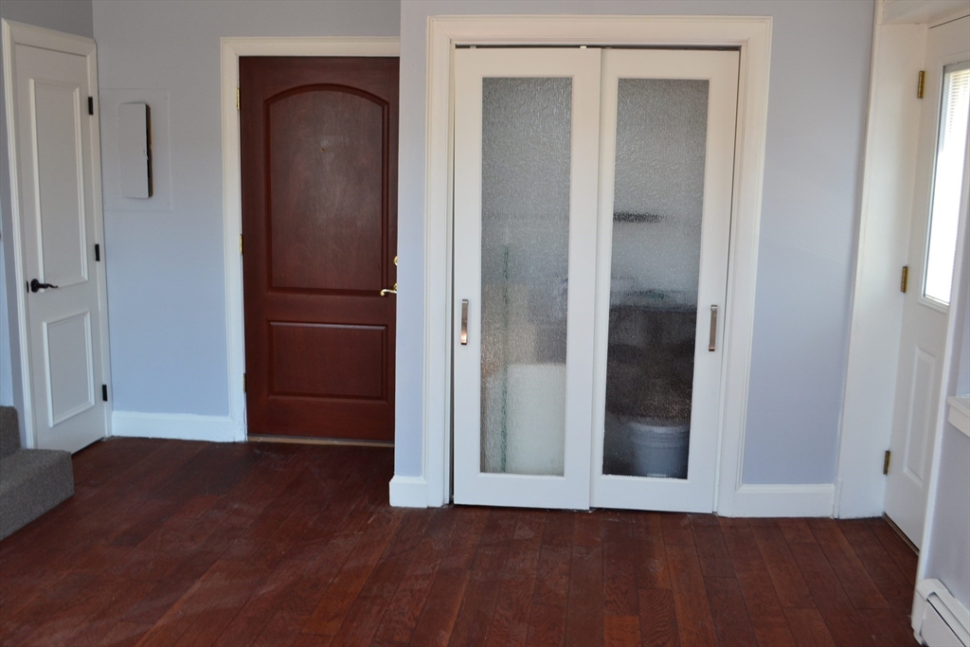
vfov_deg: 36.9
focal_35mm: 36
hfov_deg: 53.1
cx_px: 485
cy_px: 324
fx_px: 970
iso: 400
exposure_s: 1/30
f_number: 7.1
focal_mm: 24
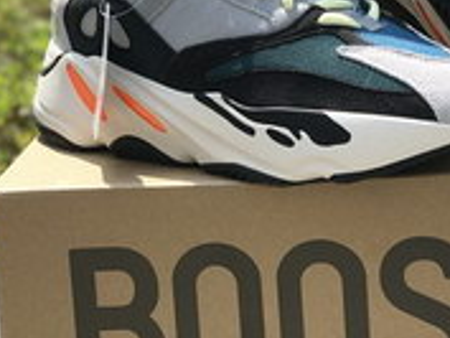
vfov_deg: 11.4
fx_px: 1678
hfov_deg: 15.2
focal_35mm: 129
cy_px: 8
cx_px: 353
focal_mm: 6.6
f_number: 2.8
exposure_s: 1/643
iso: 20
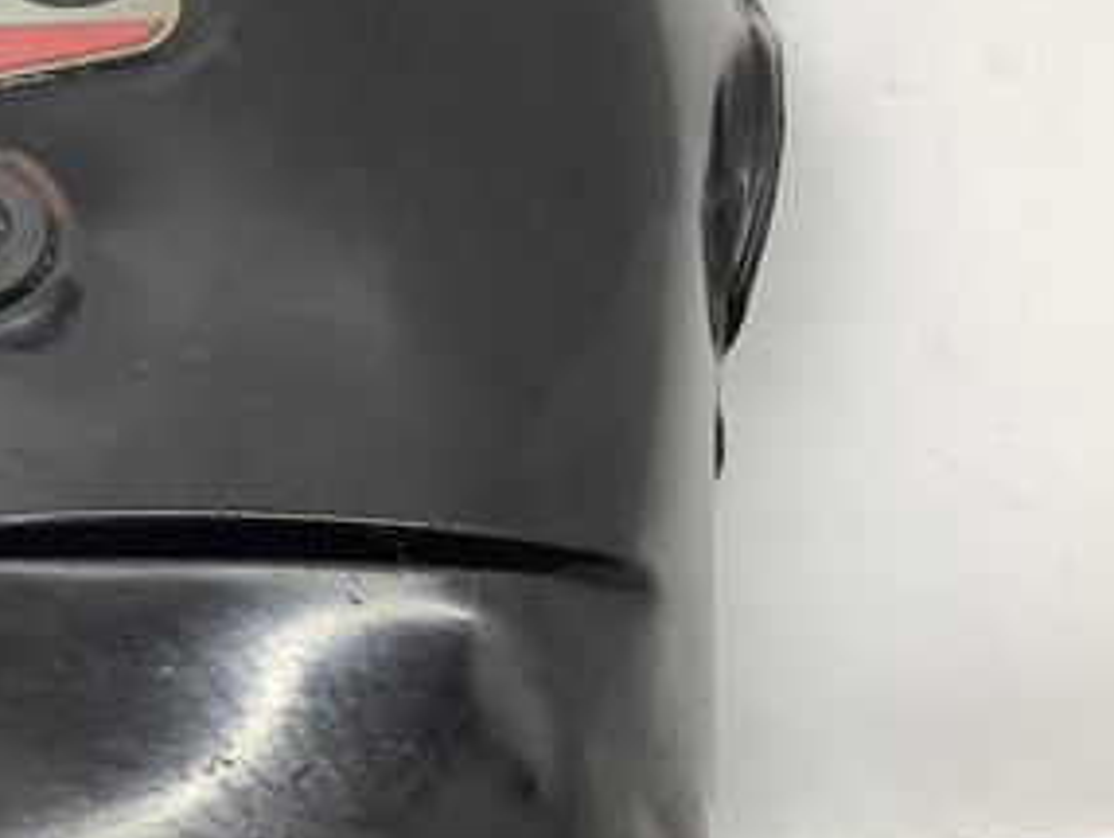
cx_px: 8
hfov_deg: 28.1
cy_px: 390
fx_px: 2094
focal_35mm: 65
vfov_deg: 22.6
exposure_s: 1/120
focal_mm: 3.3
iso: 80
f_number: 2.4
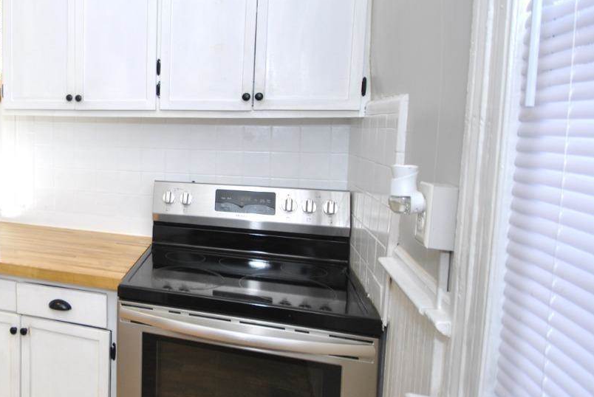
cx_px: 42
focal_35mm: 28
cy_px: 156
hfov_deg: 55.2
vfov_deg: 46.2
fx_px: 462
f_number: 4
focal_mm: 10
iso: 200
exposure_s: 1/50
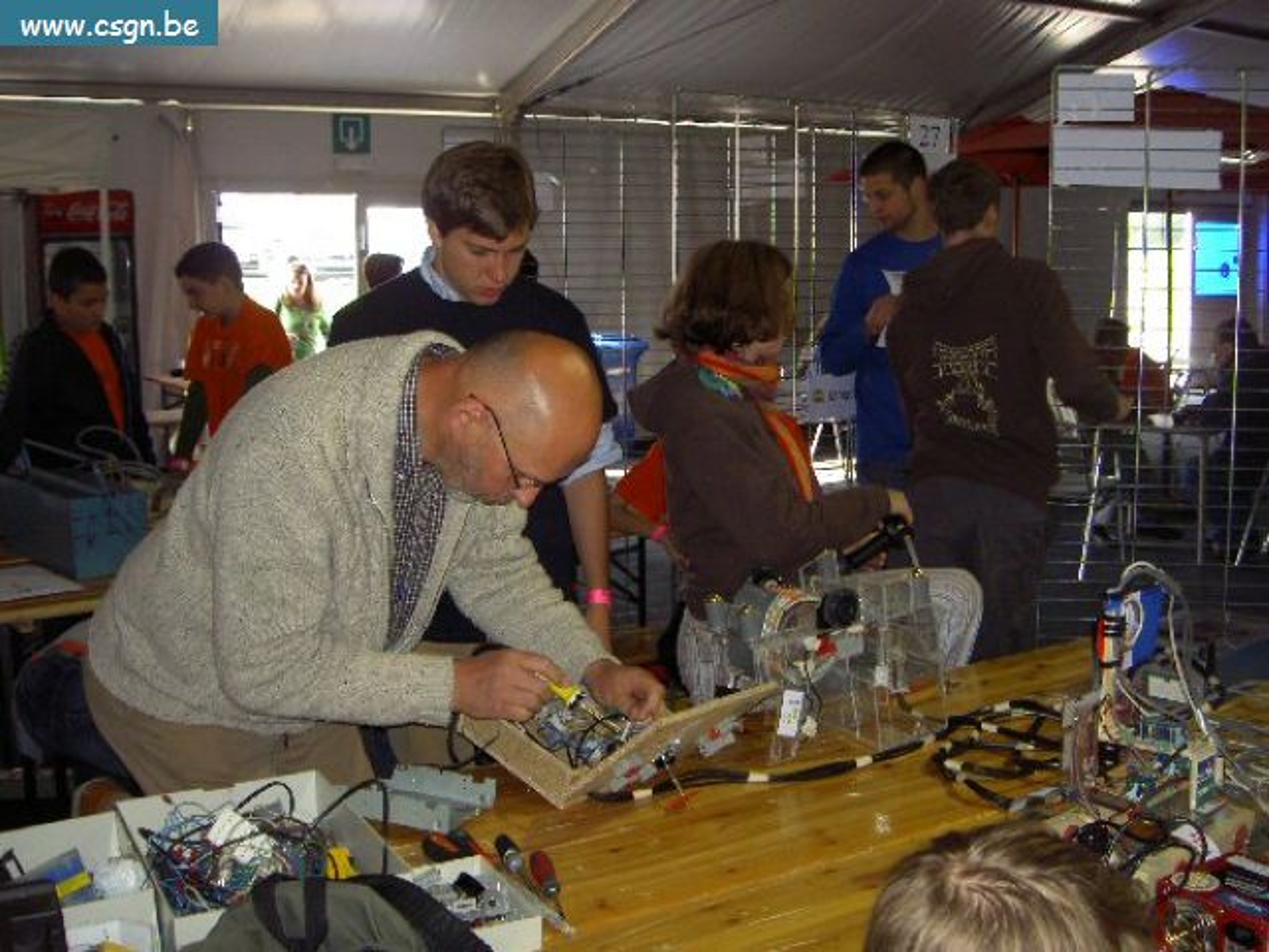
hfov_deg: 47.9
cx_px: 634
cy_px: 476
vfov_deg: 36.8
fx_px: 1430
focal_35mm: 39
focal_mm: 8
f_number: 2.8
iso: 200
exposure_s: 1/60
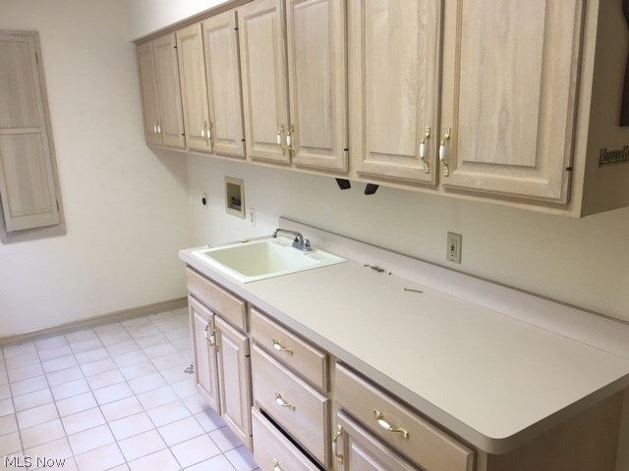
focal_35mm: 29
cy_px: 236
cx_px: 314
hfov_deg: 61.7
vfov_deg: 48.2
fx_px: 527
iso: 25
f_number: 2.2
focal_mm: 4.15
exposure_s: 1/15
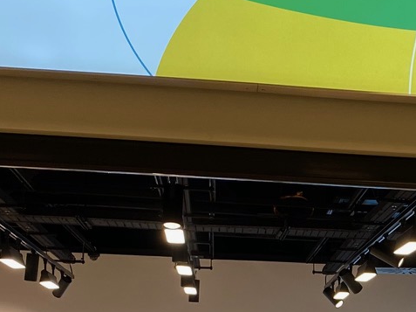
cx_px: 501
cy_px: 396
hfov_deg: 17.1
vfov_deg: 13.0
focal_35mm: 110
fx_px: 1321
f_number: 1.8
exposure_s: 1/100
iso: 50
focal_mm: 4.25
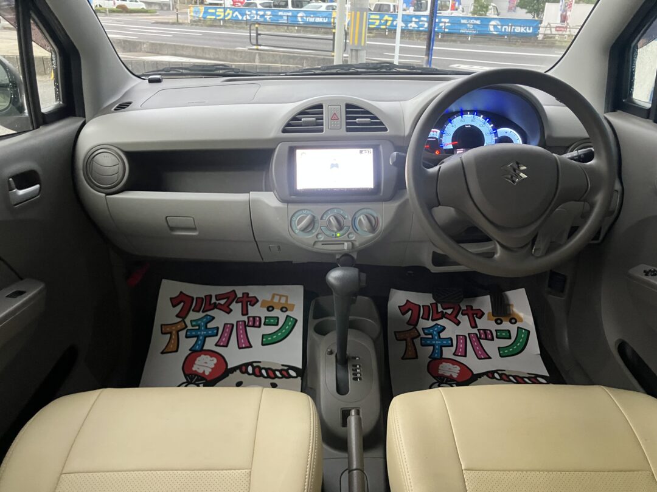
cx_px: 328
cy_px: 246
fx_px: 531
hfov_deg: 63.4
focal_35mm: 28
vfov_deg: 49.7
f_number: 1.8
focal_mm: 3.99
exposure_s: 1/30
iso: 500
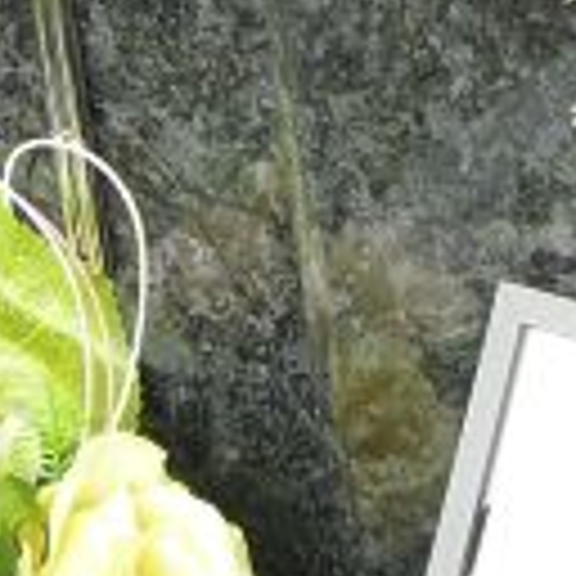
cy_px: -238
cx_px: 981
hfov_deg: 8.9
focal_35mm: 190
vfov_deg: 9.0
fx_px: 3577
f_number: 3.2
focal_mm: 6.4
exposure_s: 1/60
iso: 80
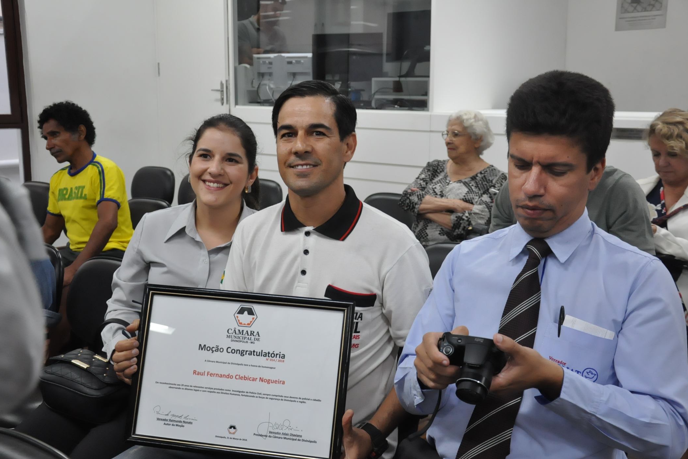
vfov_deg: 27.5
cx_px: 340
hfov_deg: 40.3
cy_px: 227
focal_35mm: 49
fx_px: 936
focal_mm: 32
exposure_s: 1/125
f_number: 5.6
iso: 2000
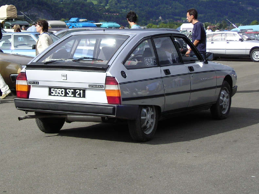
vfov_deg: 15.7
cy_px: 81
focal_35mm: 94
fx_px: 703
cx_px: 118
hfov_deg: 20.9
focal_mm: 11.4
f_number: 4
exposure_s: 1/633
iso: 50
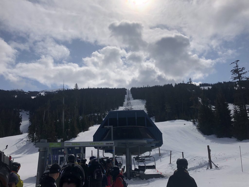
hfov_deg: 63.4
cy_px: 94
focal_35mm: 28
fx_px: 201
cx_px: 124
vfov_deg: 49.7
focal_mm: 3.99
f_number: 1.8
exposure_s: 1/16129
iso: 25
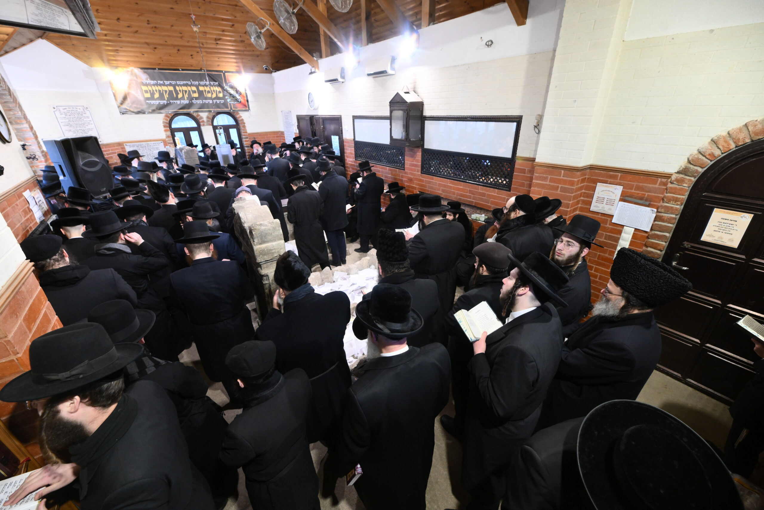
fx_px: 297
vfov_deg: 81.2
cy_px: 255
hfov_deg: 104.3
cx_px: 382
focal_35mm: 14
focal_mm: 14
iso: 3200
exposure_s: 1/100
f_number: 5
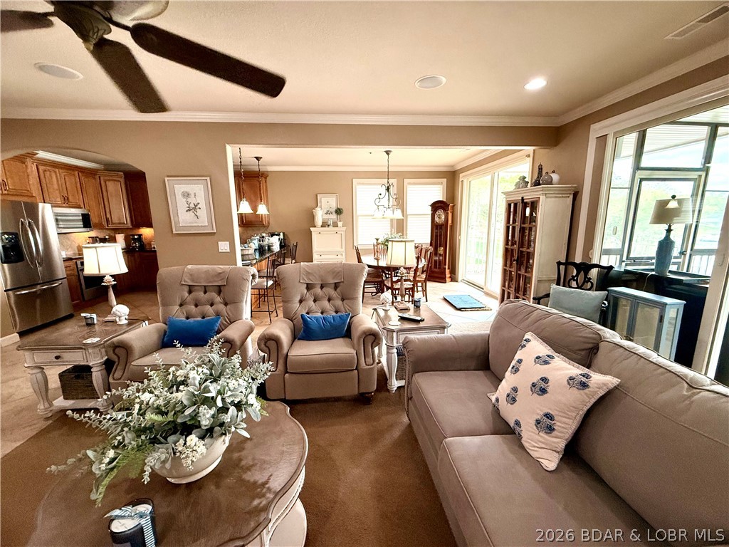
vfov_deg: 85.7
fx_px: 295
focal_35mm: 14
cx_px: 364
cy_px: 274
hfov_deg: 102.1
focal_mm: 2.22
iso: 250
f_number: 2.2
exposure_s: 1/120
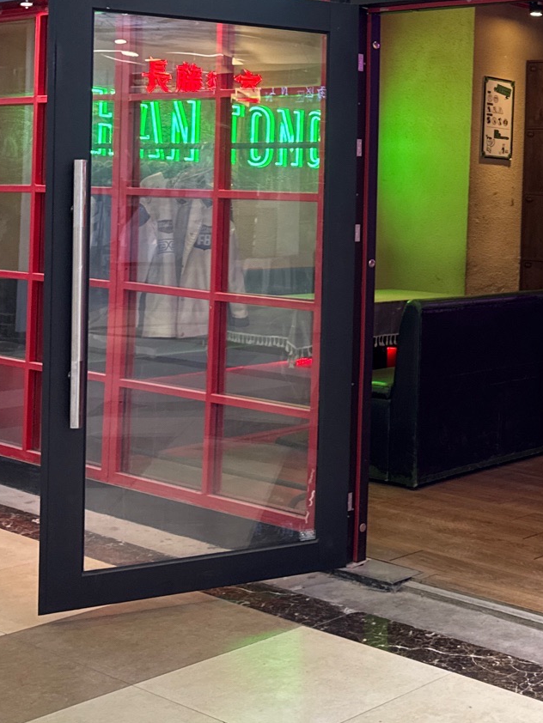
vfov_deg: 33.3
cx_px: 592
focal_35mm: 57
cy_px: 210
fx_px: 1192
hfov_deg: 24.1
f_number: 1.78
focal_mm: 6.76
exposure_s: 1/50
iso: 100
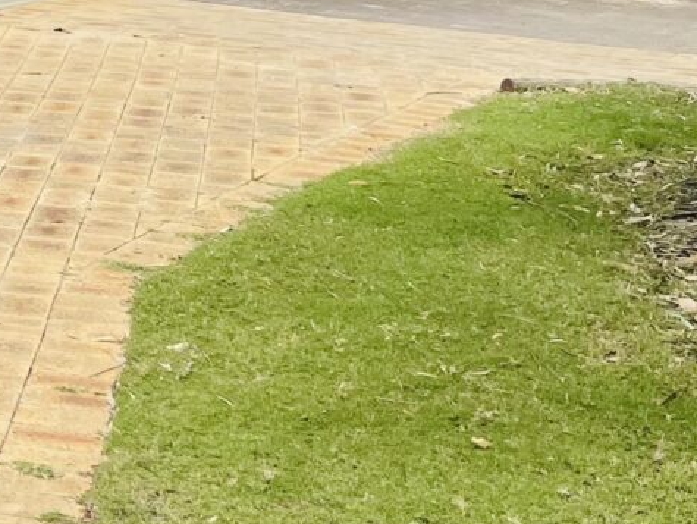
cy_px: -260
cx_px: -747
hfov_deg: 14.3
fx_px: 2257
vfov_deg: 12.6
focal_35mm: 112
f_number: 1.6
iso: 32
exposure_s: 1/1456
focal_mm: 5.1
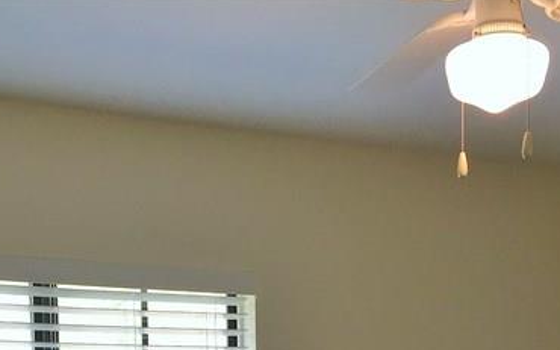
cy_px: 577
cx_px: 194
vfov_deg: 14.0
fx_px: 1297
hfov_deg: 24.3
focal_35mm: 85
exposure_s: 1/120
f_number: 2.2
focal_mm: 4.15
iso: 50
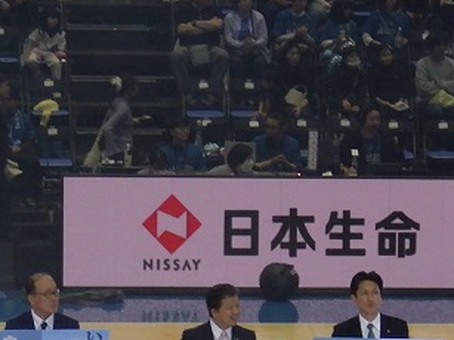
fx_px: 3291
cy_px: 361
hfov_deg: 7.9
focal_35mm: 251
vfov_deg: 5.9
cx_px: 163
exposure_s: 1/80
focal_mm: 13.7
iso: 320
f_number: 4.8
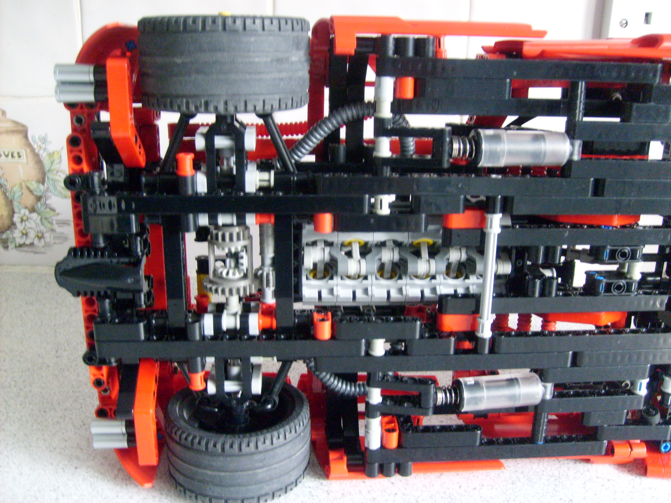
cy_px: 252
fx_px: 678
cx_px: 336
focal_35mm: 35
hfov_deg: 52.6
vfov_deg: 40.7
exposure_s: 1/10
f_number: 2.8
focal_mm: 5.8
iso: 200
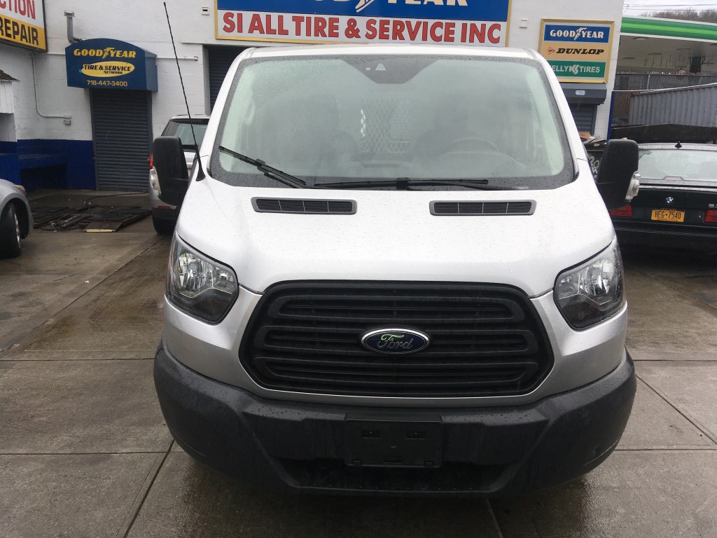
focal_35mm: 29
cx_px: 358
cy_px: 269
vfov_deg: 48.2
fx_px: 601
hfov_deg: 61.7
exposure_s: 1/346
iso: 25
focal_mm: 4.15
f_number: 2.2
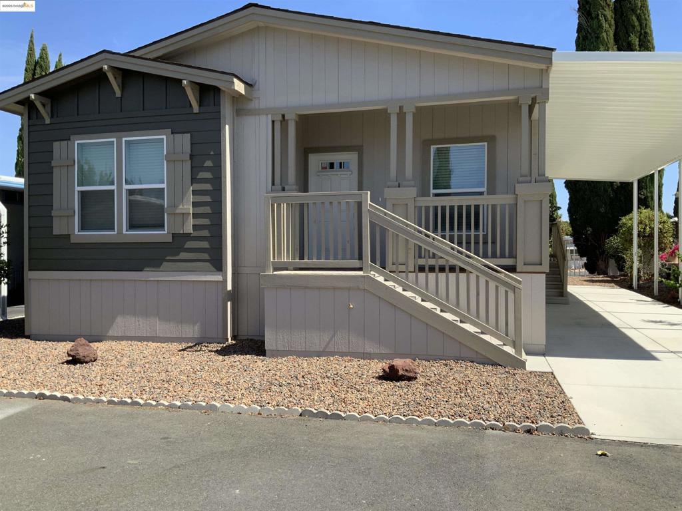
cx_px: 341
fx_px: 571
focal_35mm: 29
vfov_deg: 48.2
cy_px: 256
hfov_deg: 61.7
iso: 16
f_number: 1.8
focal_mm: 3
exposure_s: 1/1250
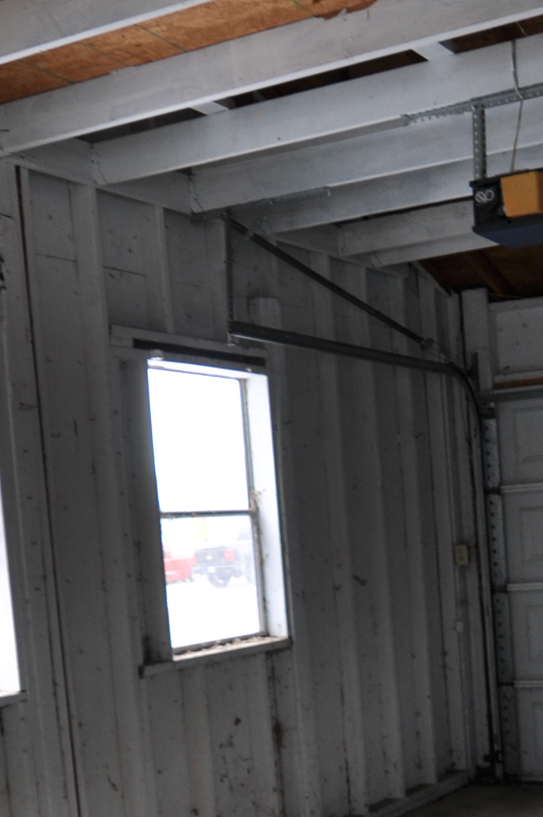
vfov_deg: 32.2
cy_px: 667
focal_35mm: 61
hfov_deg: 22.2
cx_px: 403
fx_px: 1374
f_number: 3.5
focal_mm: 13
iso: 200
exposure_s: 1/50
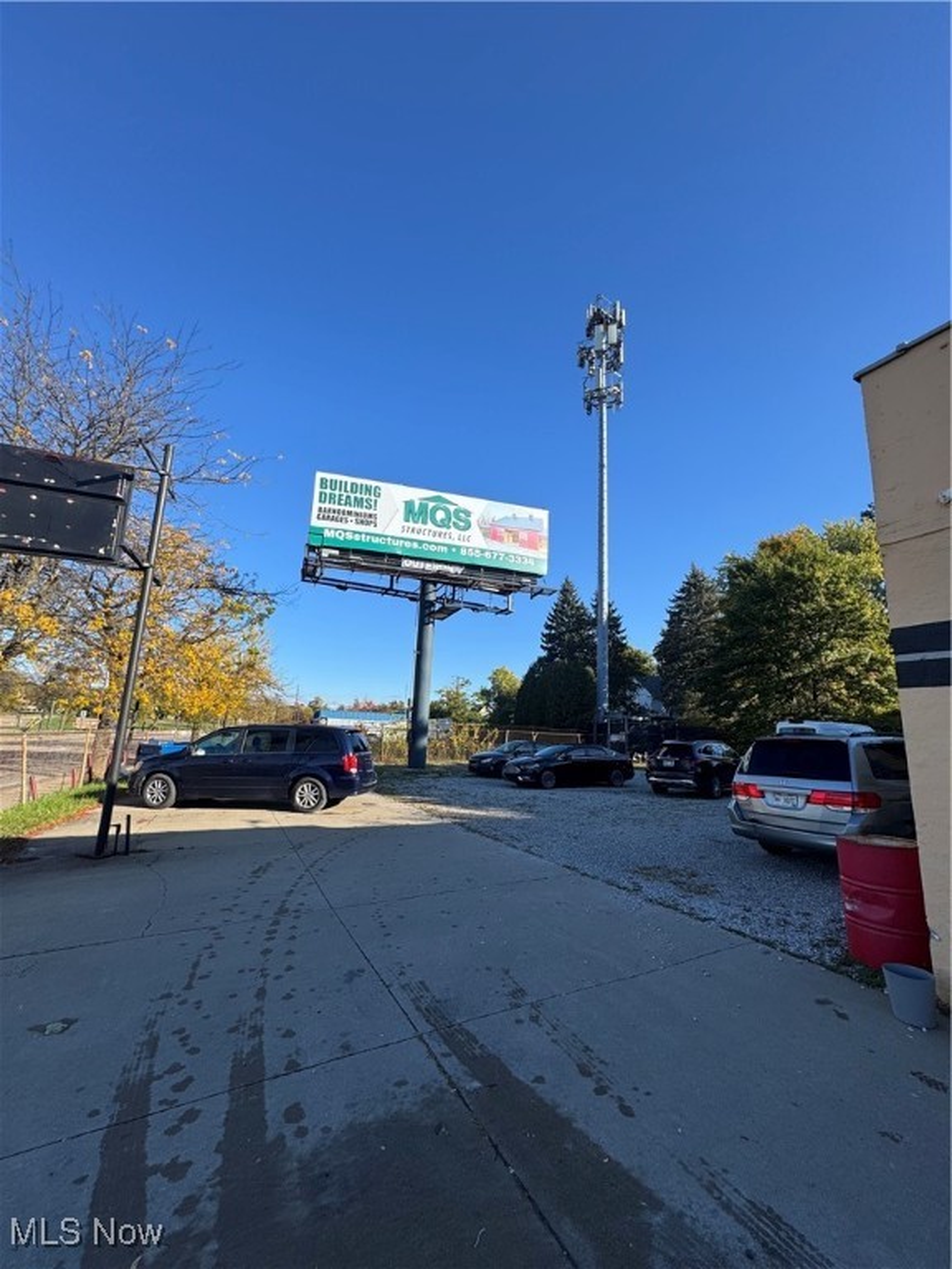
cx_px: 476
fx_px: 513
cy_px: 634
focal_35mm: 14
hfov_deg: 85.7
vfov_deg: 102.1
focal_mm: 2.22
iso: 50
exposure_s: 1/1370
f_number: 2.2
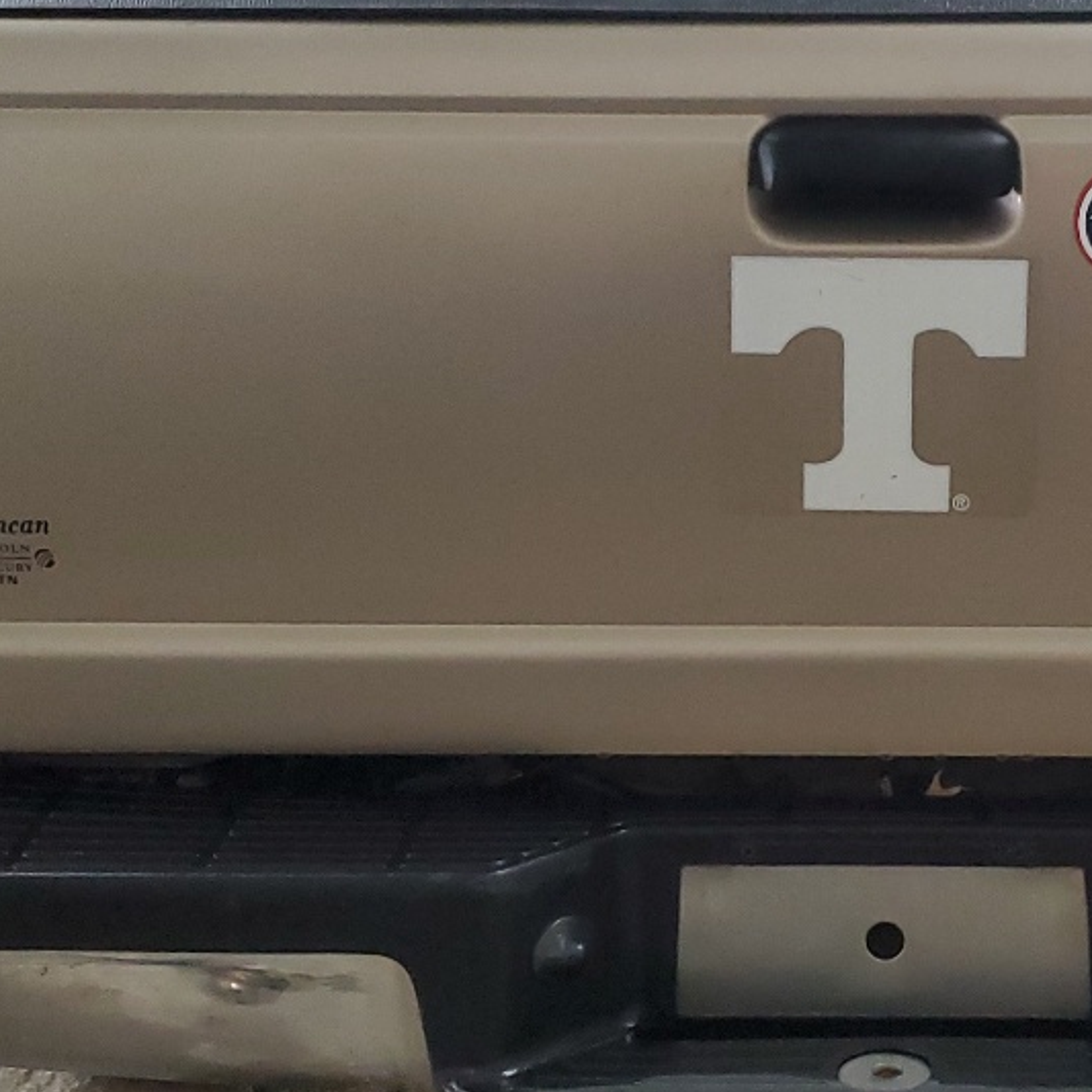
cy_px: 461
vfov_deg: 25.0
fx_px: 2463
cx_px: 899
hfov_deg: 24.5
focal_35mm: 69
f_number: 1.5
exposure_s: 1/60.2
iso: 330
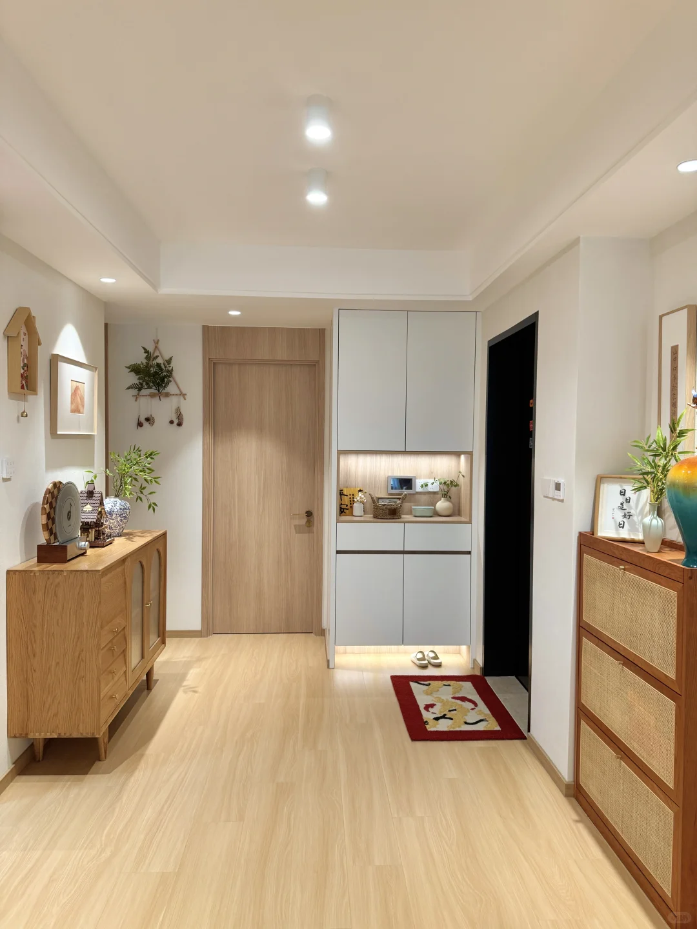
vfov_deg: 71.6
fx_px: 644
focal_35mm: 24
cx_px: 348
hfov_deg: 56.8
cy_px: 464
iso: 200
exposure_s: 1/100
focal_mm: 6.76
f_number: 1.78
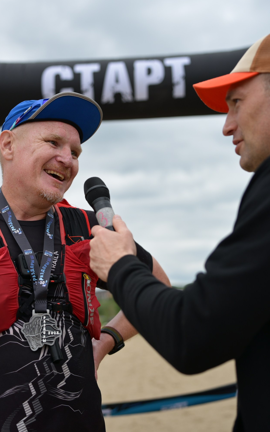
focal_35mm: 54
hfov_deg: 23.9
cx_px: 93
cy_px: 218
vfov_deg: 37.5
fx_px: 636
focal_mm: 35
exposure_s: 1/2000
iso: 100
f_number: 2
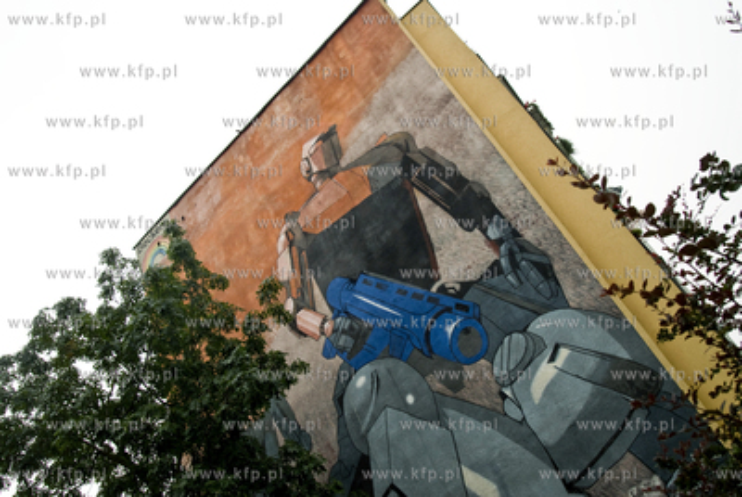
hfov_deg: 70.4
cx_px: 371
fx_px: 526
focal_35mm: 26
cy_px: 248
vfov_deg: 50.6
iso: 200
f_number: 6.3
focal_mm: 17
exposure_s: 1/160
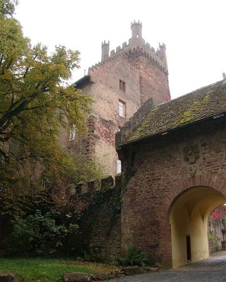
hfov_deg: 33.4
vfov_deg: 41.1
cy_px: 131
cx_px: 125
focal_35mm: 45
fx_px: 376
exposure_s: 1/142
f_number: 4
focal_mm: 7.13
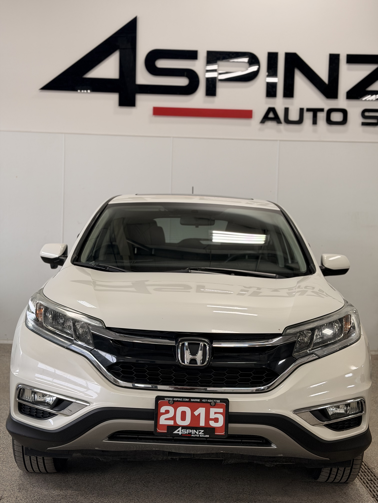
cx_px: 189
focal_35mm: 48
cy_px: 252
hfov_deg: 30.3
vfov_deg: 39.7
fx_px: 699
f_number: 1.78
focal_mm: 6.76
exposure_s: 1/175
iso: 64
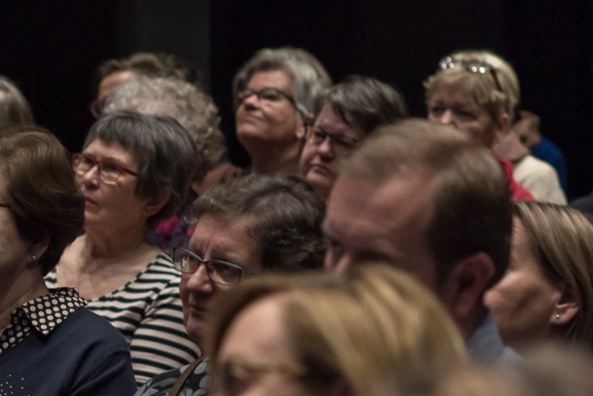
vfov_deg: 4.6
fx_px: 4958
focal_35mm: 301
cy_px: 340
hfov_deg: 6.8
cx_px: -229
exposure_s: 1/60
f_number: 3.5
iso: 640
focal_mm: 85
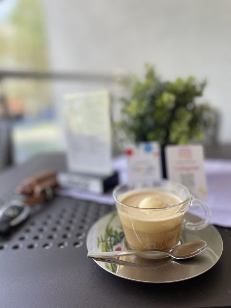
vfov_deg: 67.3
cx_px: 116
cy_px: 154
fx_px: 231
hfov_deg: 53.1
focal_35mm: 26
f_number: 1.6
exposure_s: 1/144
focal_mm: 4.2
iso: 32
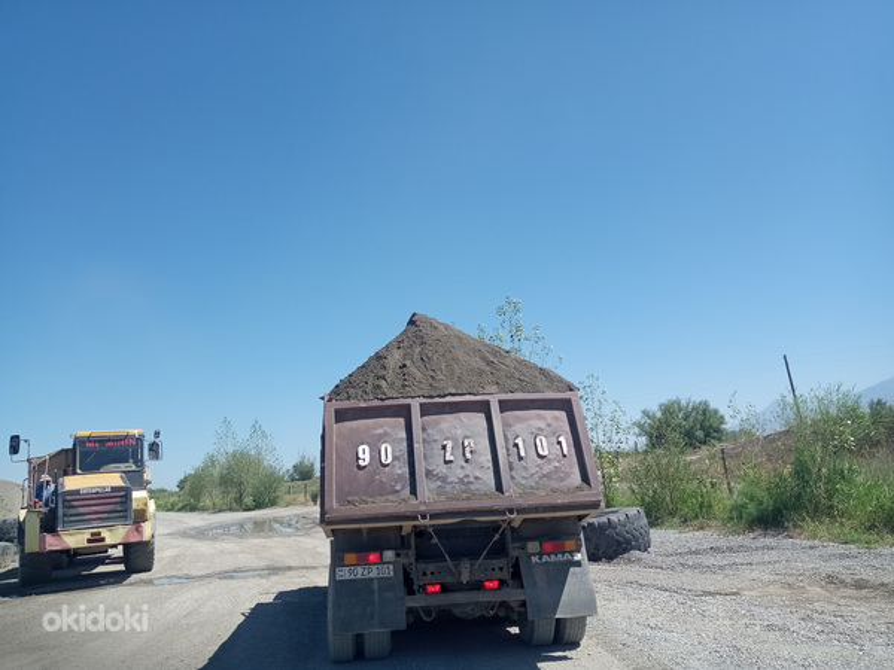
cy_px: 335
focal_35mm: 27
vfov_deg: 51.4
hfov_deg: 65.3
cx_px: 447
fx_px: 697
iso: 116
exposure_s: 1/1580
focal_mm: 3.79
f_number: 2.2
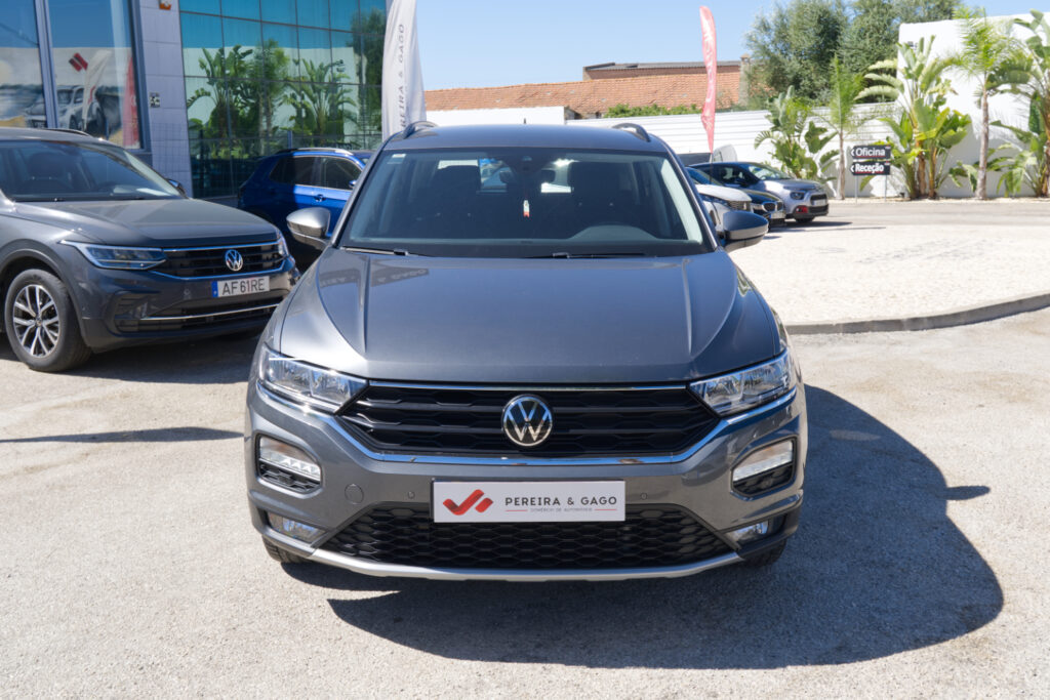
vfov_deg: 37.9
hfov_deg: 54.4
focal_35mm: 35
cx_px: 525
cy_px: 350
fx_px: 1021
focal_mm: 23.5
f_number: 9
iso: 160
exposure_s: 1/180
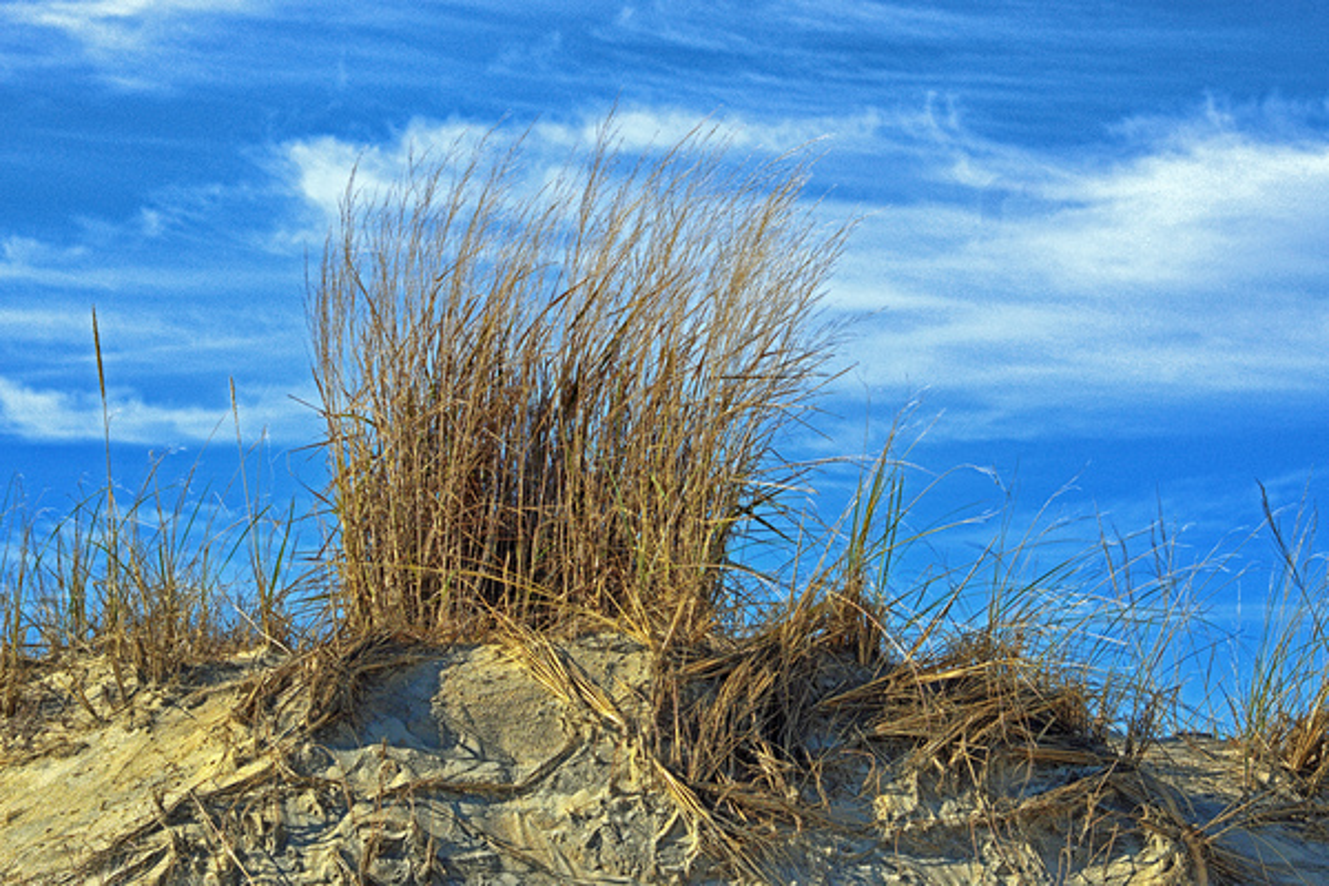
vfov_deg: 10.6
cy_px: 443
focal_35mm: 129
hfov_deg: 15.9
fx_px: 4762
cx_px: 664
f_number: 9
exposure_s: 1/1250
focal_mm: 86
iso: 200
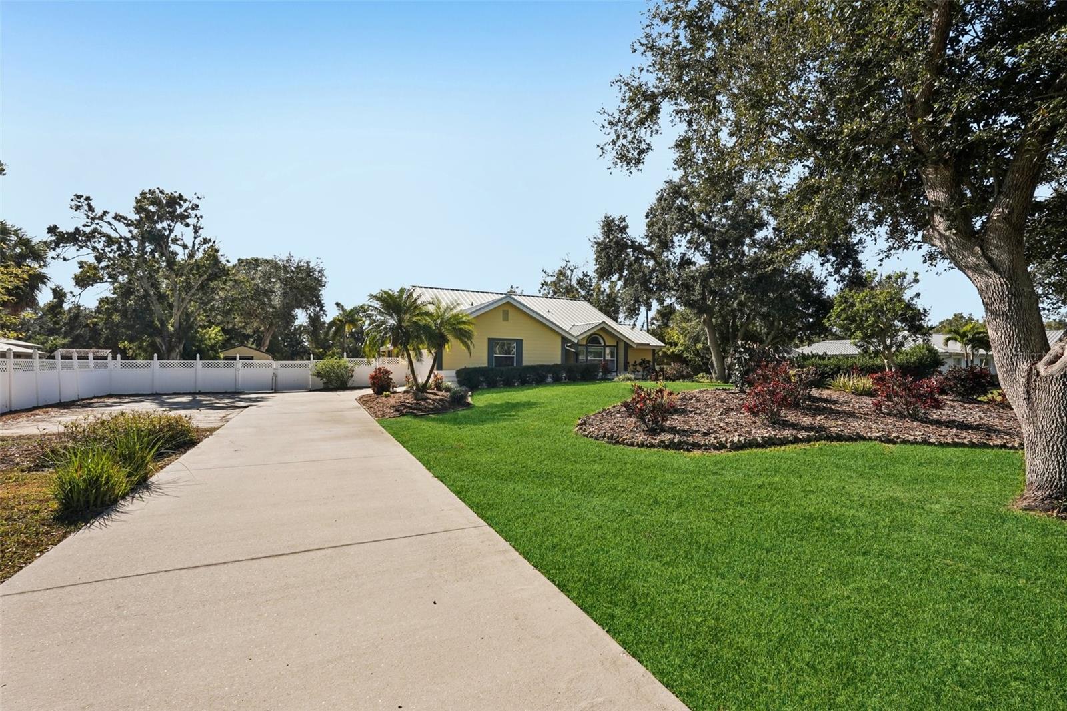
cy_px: 356
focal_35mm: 16
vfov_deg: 73.7
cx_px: 534
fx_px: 474
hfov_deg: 96.7
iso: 400
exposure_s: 1/1250
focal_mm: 16
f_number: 8
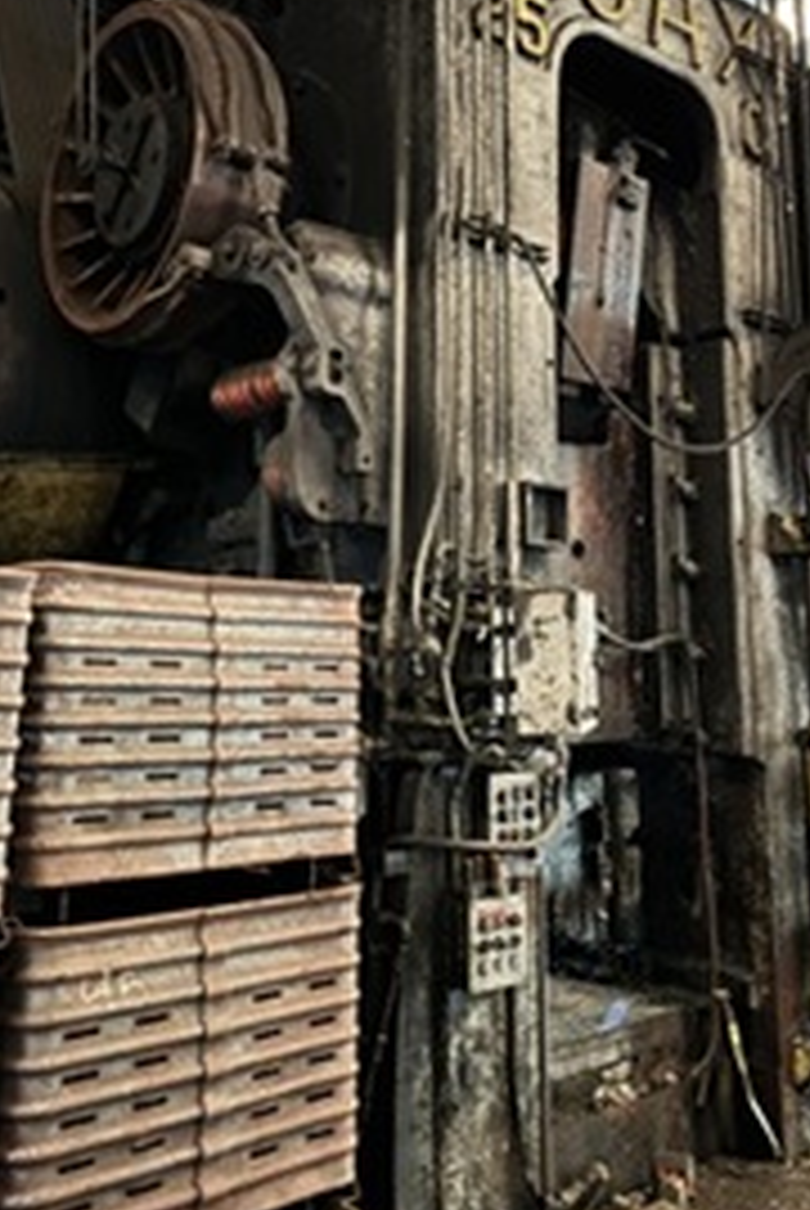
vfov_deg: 51.4
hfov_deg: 36.0
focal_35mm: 37
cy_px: 466
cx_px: 450
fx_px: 1245
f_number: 1.78
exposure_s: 1/5
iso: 1600
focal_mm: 6.76
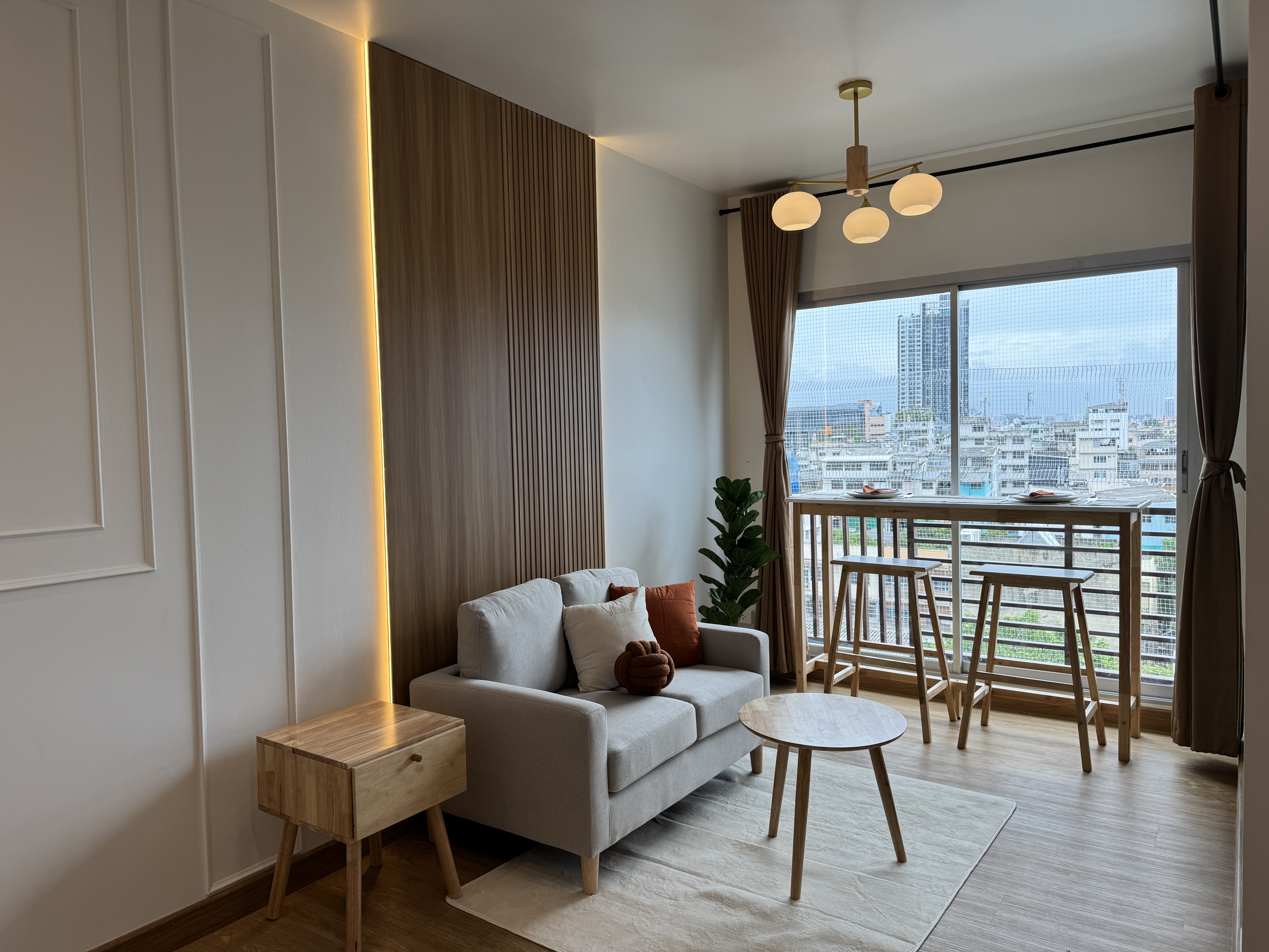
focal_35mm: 24
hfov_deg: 71.6
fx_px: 880
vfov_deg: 56.8
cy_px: 476
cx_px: 634
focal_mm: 6.76
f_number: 1.78
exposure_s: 1/345
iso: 80
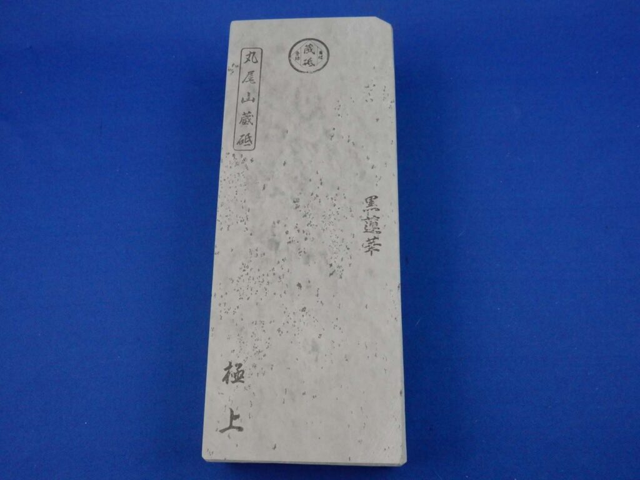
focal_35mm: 36
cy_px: 240
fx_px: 666
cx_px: 320
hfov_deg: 51.4
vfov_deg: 39.7
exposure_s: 1/30
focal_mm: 6.4
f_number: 4
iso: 640
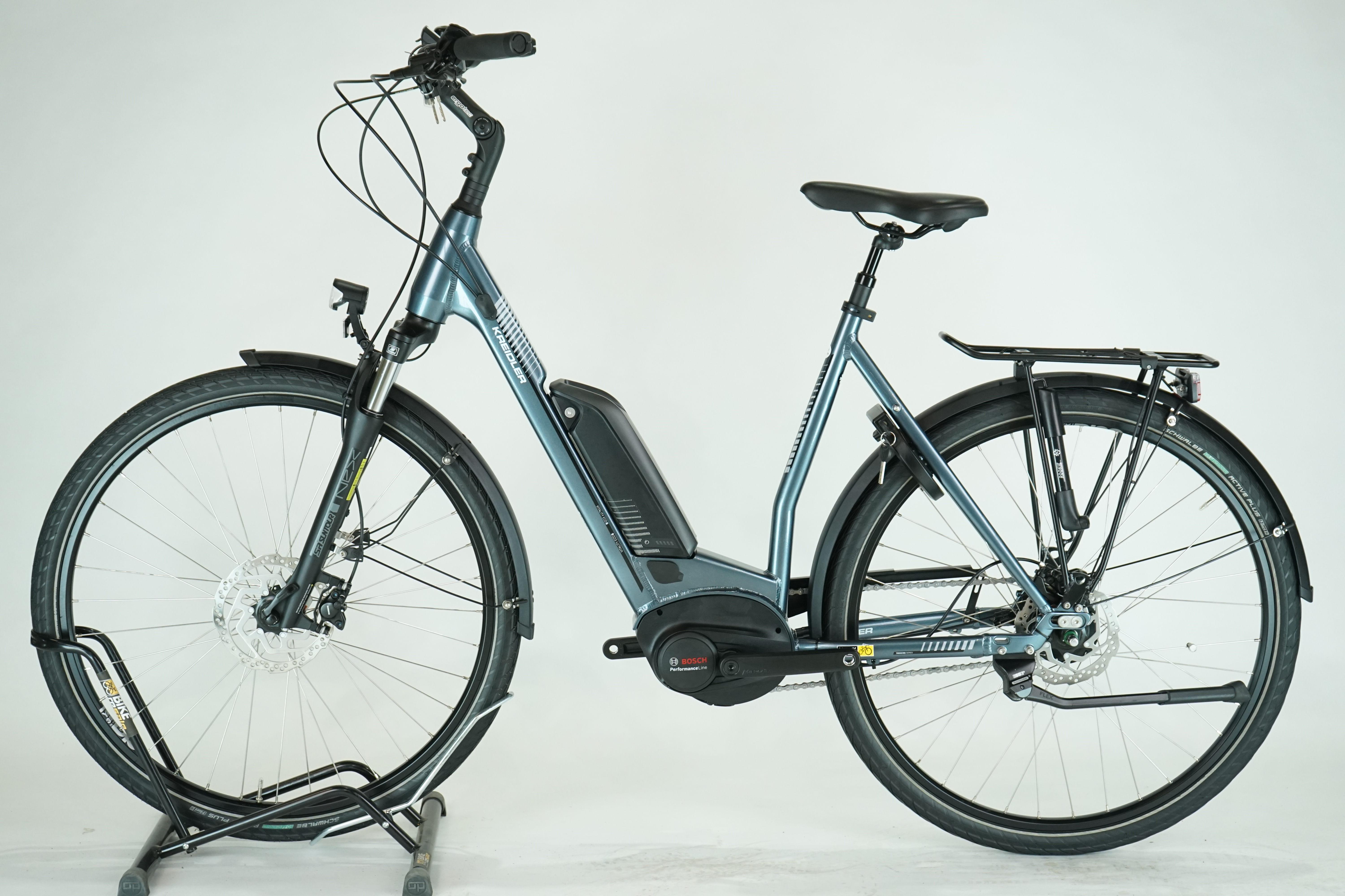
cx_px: 672
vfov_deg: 24.2
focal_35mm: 56
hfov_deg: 35.6
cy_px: 448
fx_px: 2092
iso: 1600
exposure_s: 1/200
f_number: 5.6
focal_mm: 56
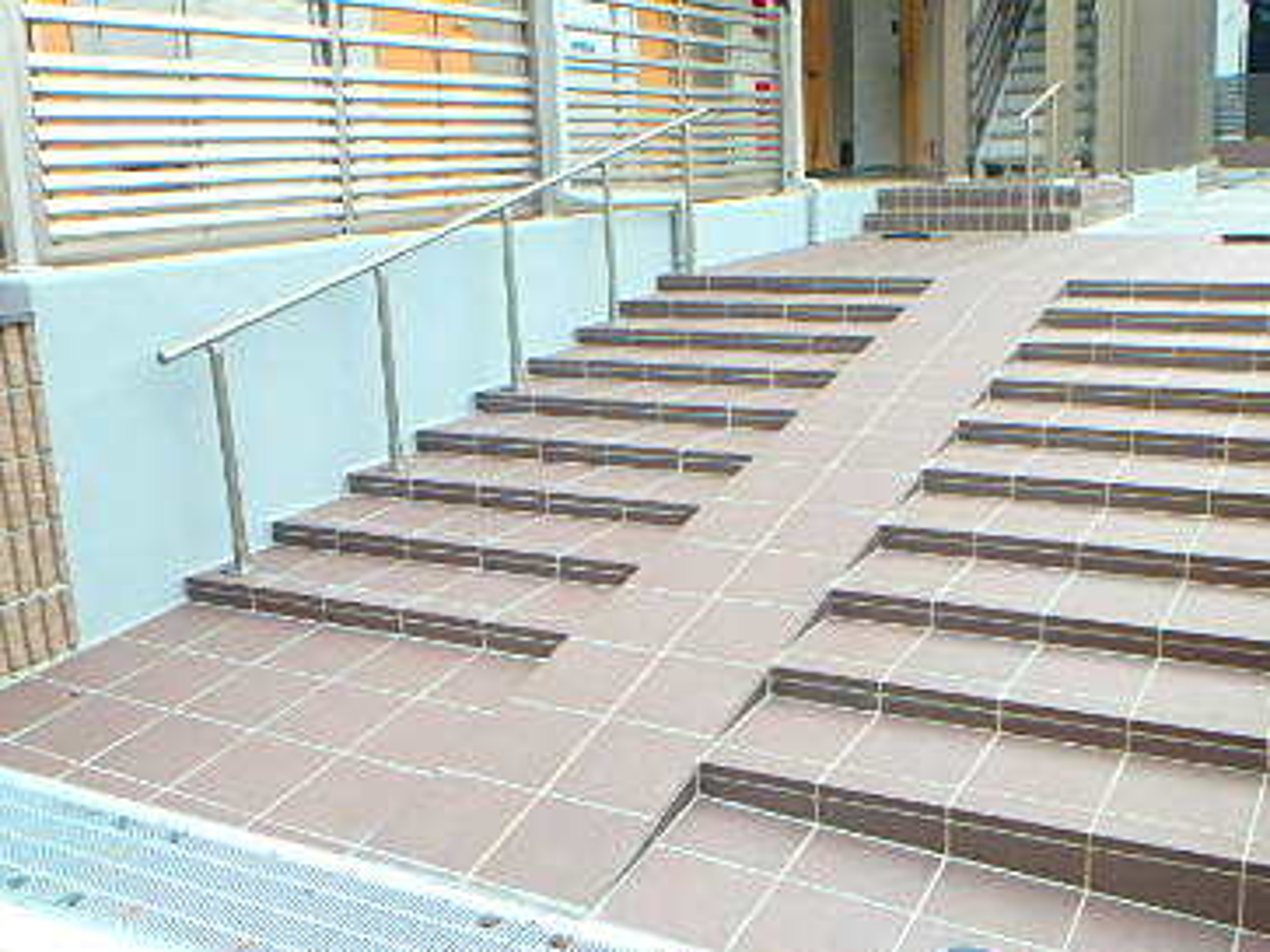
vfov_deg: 38.6
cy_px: 472
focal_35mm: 37
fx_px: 1357
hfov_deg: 50.0
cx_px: 724
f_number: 3.5
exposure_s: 1/125
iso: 125
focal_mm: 3.7
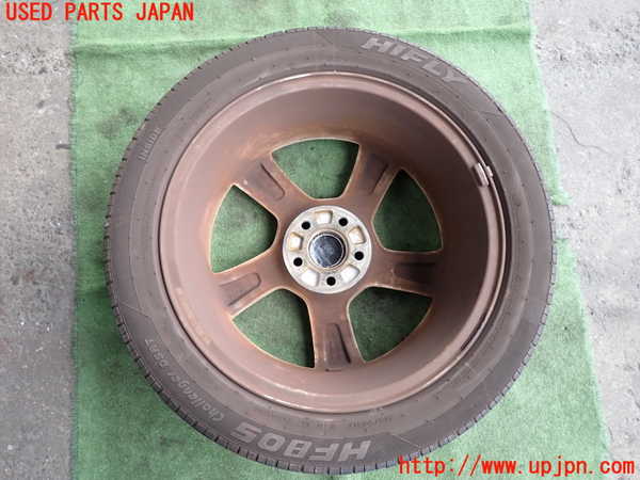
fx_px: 462
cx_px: 320
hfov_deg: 69.4
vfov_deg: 54.9
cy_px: 240
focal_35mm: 25
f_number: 2
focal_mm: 4.5
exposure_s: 1/100
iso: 200
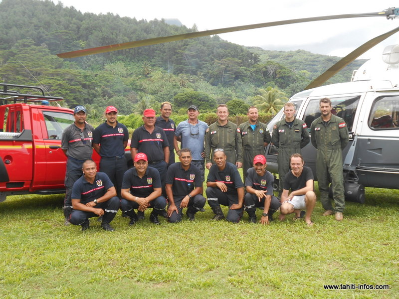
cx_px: 200
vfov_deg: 36.8
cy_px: 150
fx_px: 450
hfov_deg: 47.9
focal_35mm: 39
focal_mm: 6.7
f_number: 3.9
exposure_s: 1/125
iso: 80
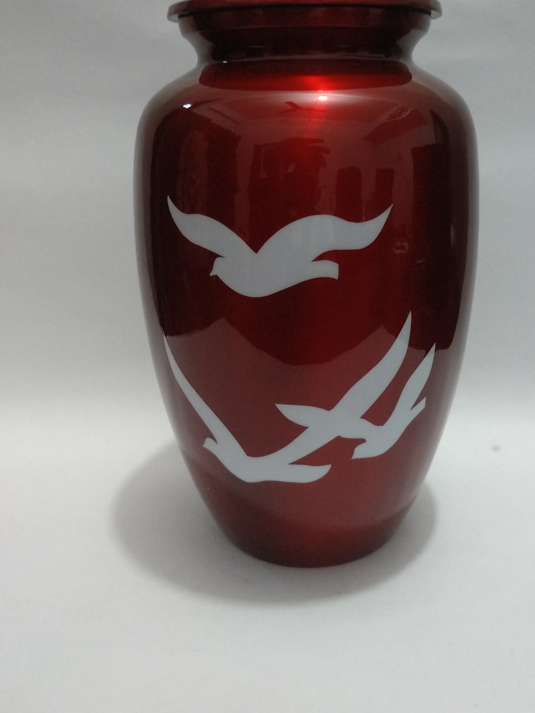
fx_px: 556
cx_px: 309
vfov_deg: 65.0
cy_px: 304
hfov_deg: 51.2
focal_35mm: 27
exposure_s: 1/25
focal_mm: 3.81
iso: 640
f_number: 2.2
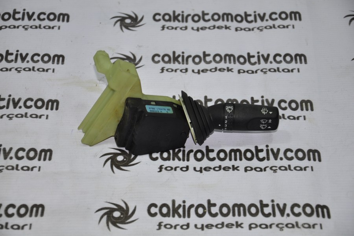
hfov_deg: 18.2
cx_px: 177
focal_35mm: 112
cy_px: 118
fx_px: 1105
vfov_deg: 12.2
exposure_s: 1/60
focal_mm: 75
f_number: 5.3
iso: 200
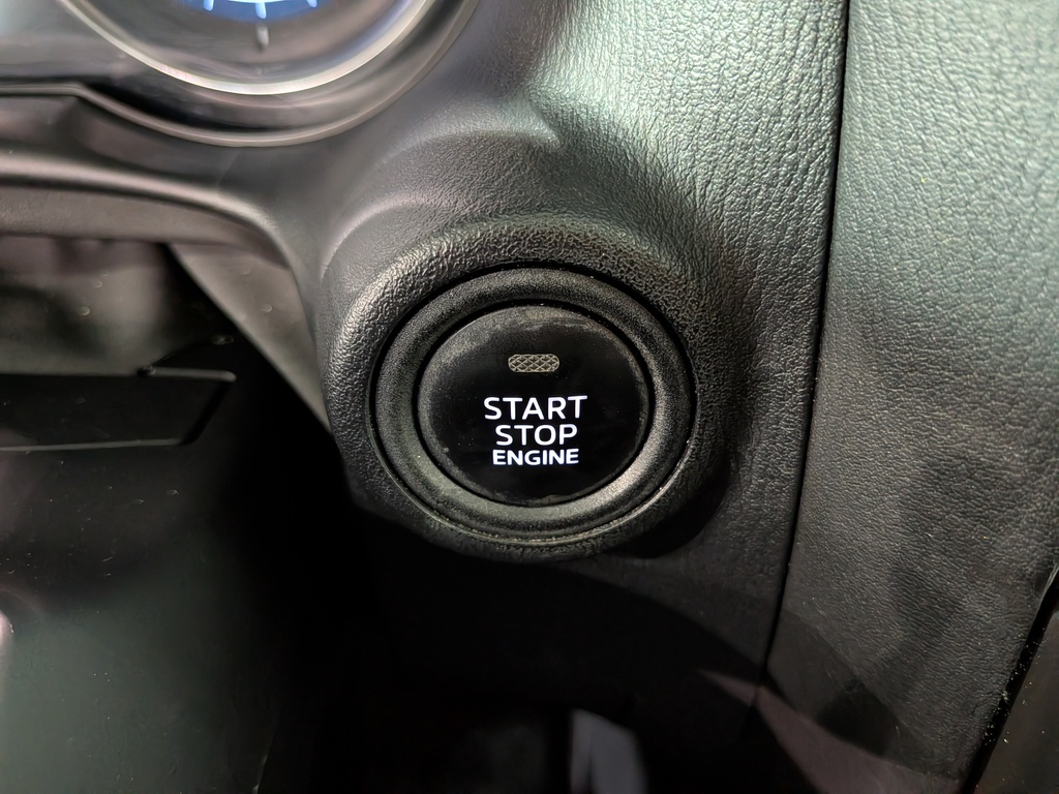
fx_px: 734
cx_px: 530
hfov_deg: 71.6
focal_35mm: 24
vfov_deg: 56.8
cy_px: 397
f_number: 1.7
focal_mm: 4.53
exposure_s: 1/20
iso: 1894
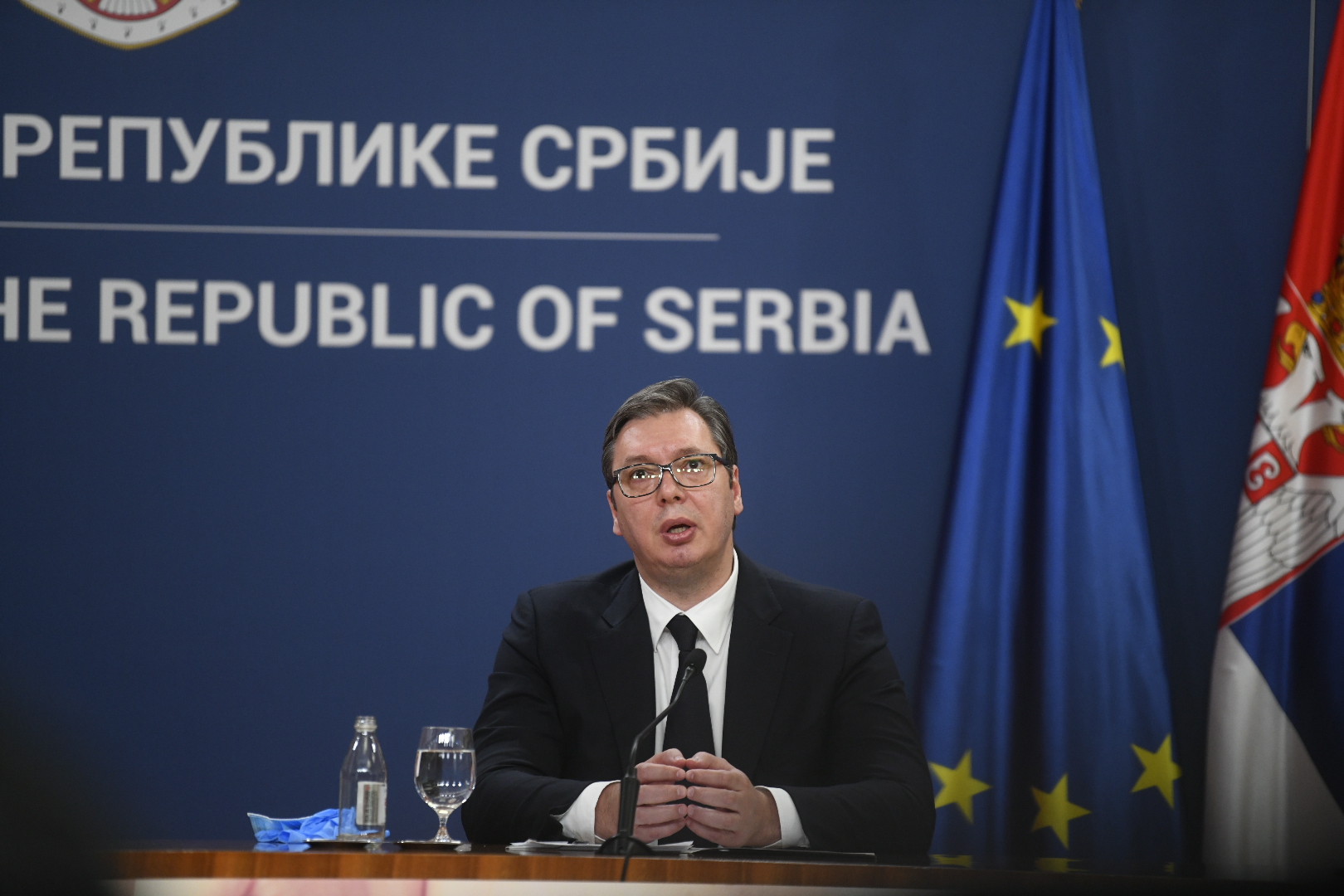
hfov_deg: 10.3
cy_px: 448
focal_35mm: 200
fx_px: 7466
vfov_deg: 6.9
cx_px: 672
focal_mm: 200
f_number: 2.8
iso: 2000
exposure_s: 1/400
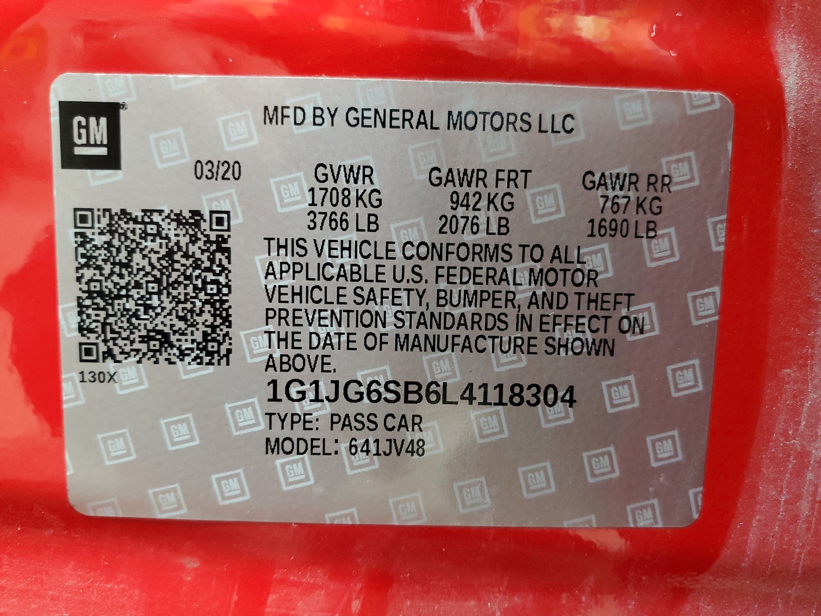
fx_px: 617
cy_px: 308
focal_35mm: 26
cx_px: 410
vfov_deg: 53.1
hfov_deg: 67.3
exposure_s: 1/60.2
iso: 223
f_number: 1.5
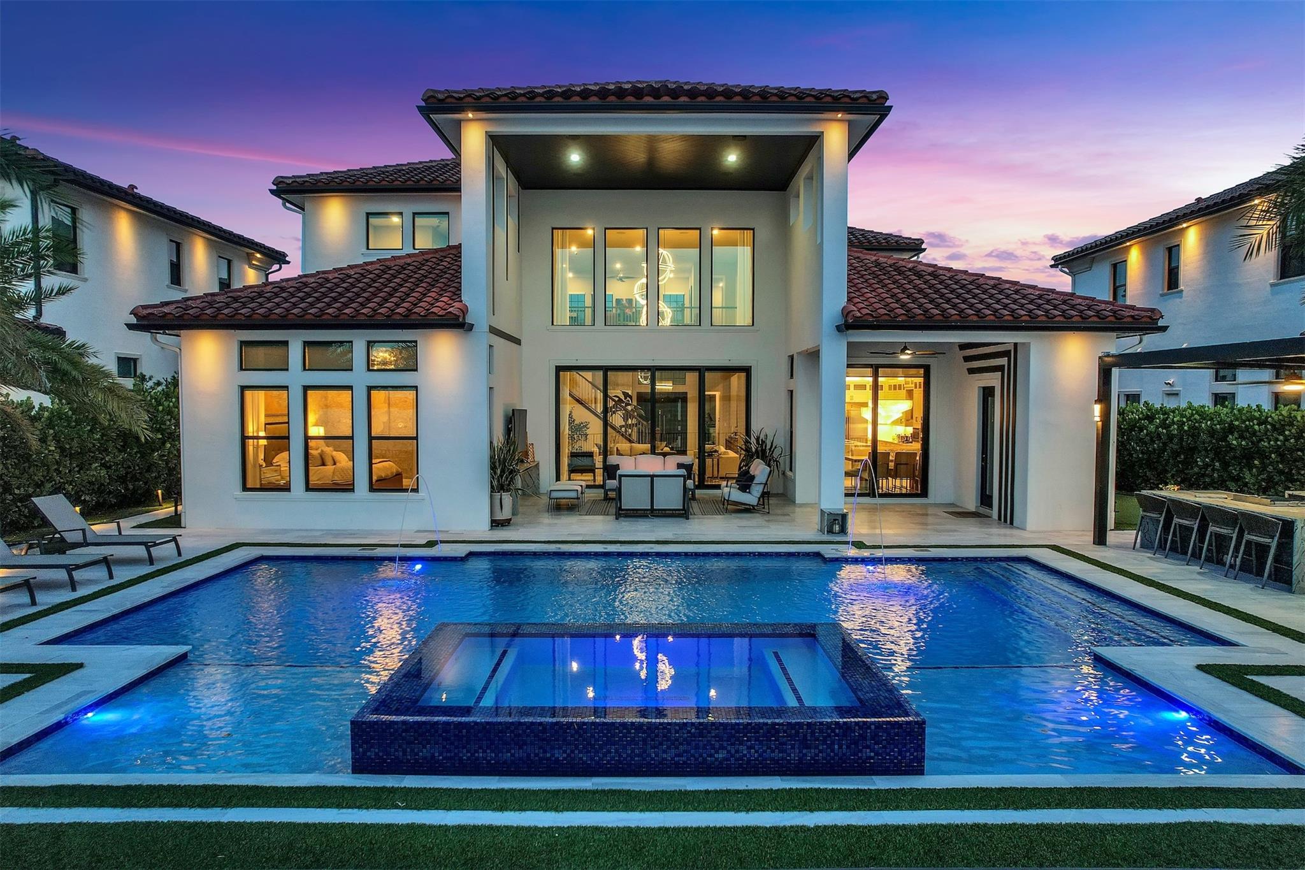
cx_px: 652
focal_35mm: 22
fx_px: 797
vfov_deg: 57.2
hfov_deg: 78.6
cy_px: 435
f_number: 2.8
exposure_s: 1/15
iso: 180
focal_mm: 8.38
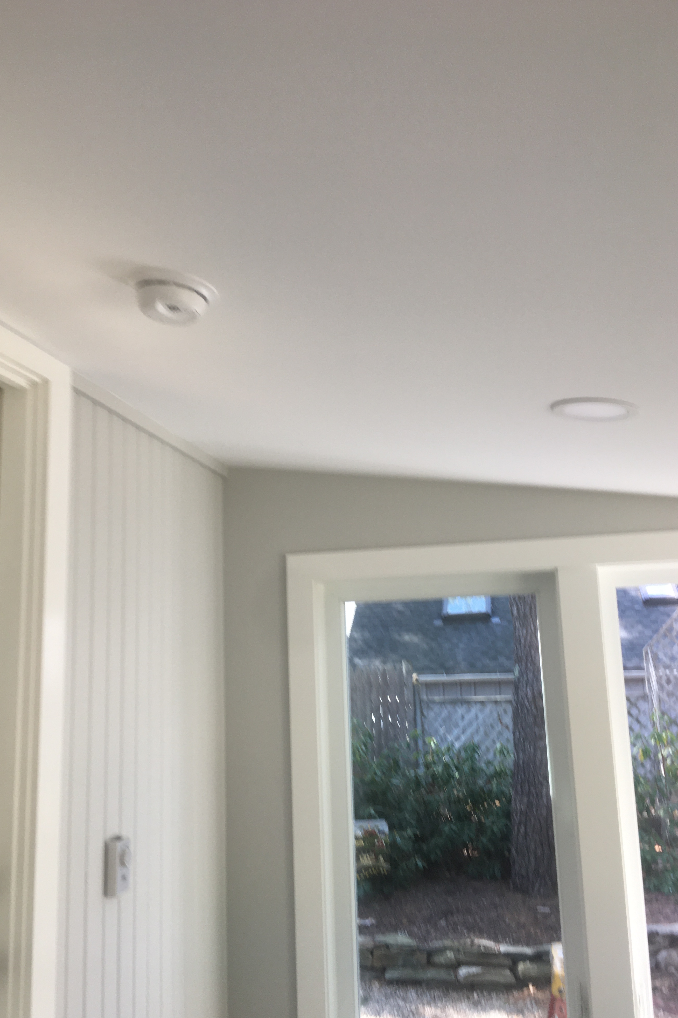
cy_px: 507
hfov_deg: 42.3
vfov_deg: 60.3
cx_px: 323
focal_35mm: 31
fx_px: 876
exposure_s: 1/60
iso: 32
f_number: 2.2
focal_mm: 4.15
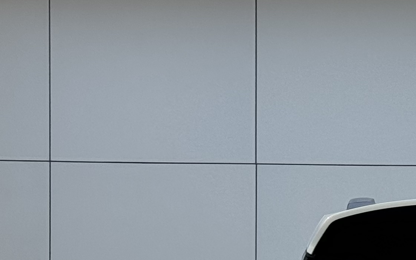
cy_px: 417
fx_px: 2075
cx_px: 511
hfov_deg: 11.2
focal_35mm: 183
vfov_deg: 7.0
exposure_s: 1/1238
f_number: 1.78
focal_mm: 6.76
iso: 64
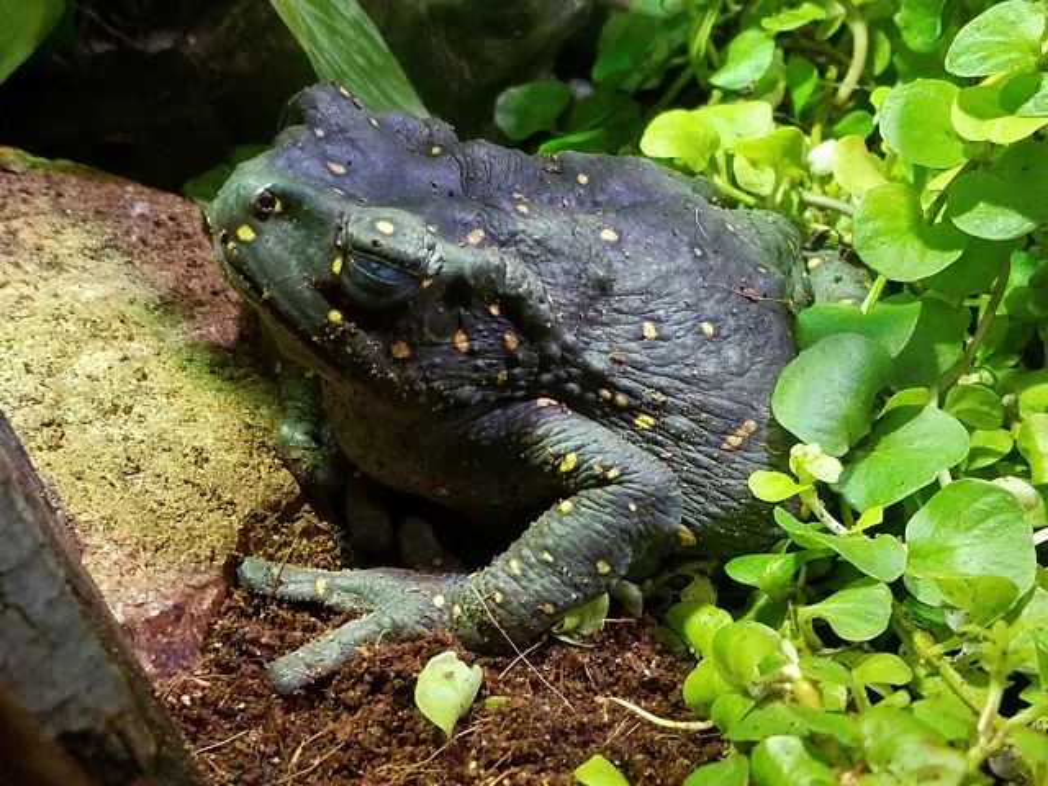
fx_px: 787
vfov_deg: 53.1
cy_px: 393
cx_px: 524
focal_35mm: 26
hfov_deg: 67.3
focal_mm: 4.2
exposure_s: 1/10
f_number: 1.7
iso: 200
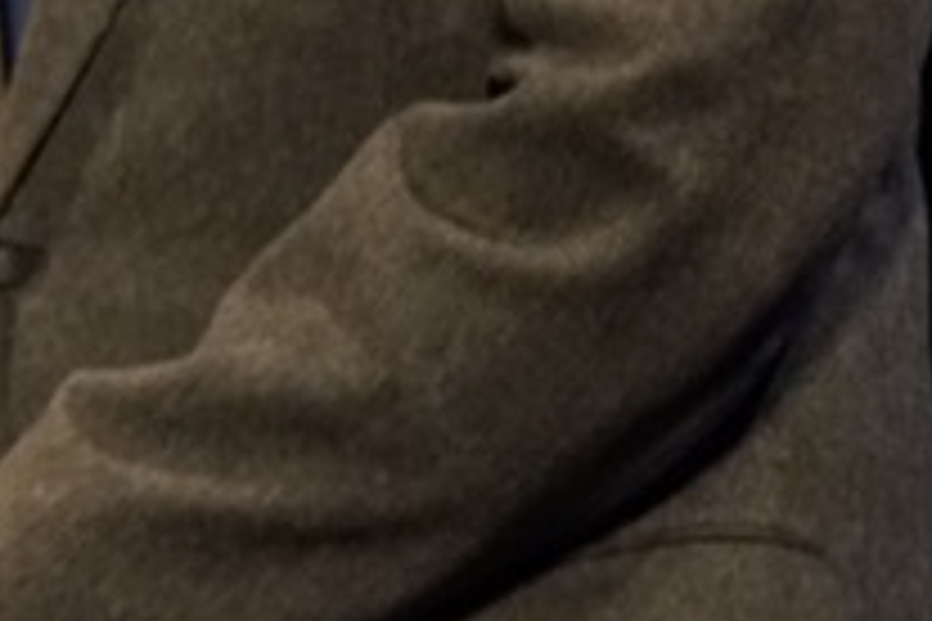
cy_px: -457
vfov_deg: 2.1
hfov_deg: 3.1
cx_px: -1013
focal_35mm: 653
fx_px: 16904
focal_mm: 90
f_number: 5.6
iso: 2000
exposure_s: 1/160
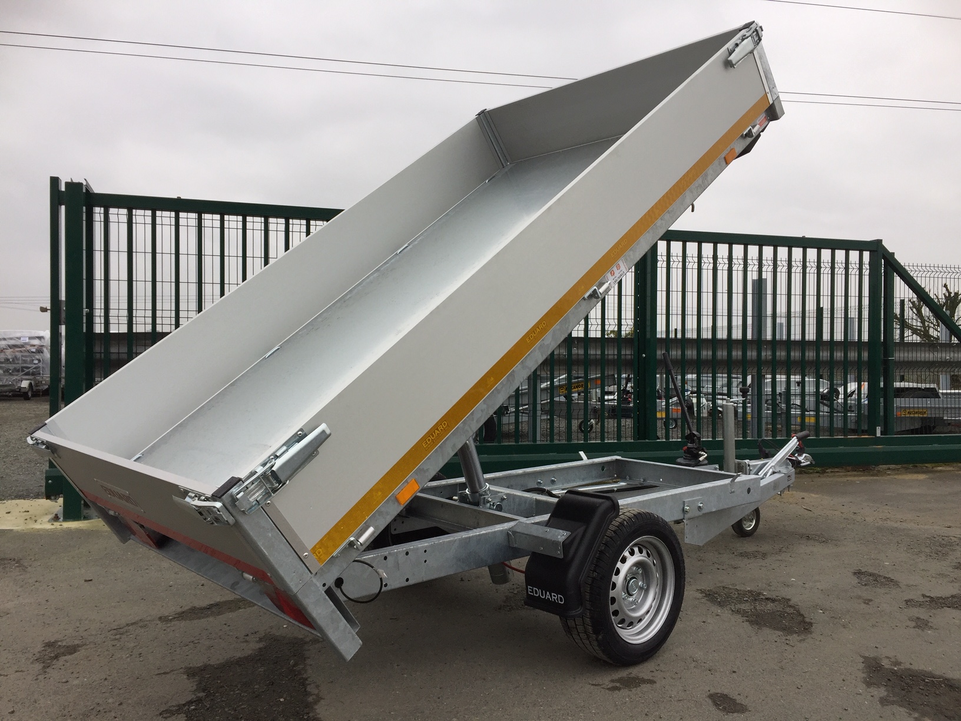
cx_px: 480
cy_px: 360
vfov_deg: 48.2
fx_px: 805
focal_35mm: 29
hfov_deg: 61.7
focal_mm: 4.15
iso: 32
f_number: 2.2
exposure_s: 1/243
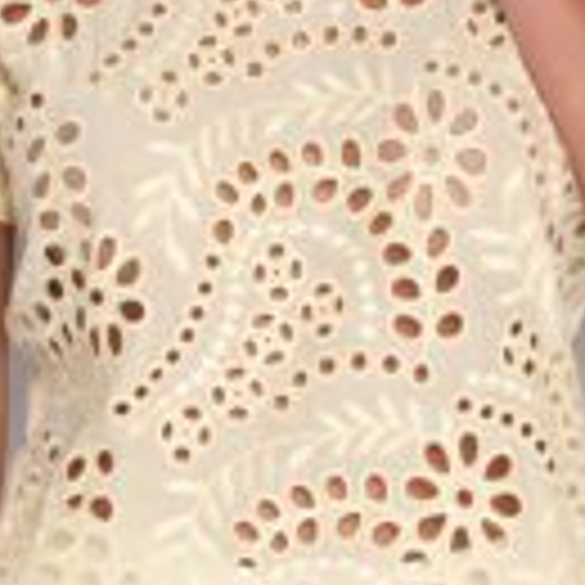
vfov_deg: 9.3
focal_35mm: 189
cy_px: 290
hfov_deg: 9.3
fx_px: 3614
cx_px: 306
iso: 200
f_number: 5.6
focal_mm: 48
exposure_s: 1/160
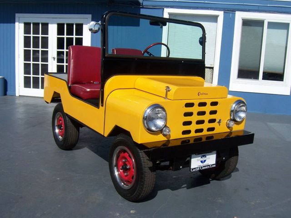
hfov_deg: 51.4
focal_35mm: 36
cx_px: 146
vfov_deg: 39.7
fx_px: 303
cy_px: 109
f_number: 4.5
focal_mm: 6.2
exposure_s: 1/800
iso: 80
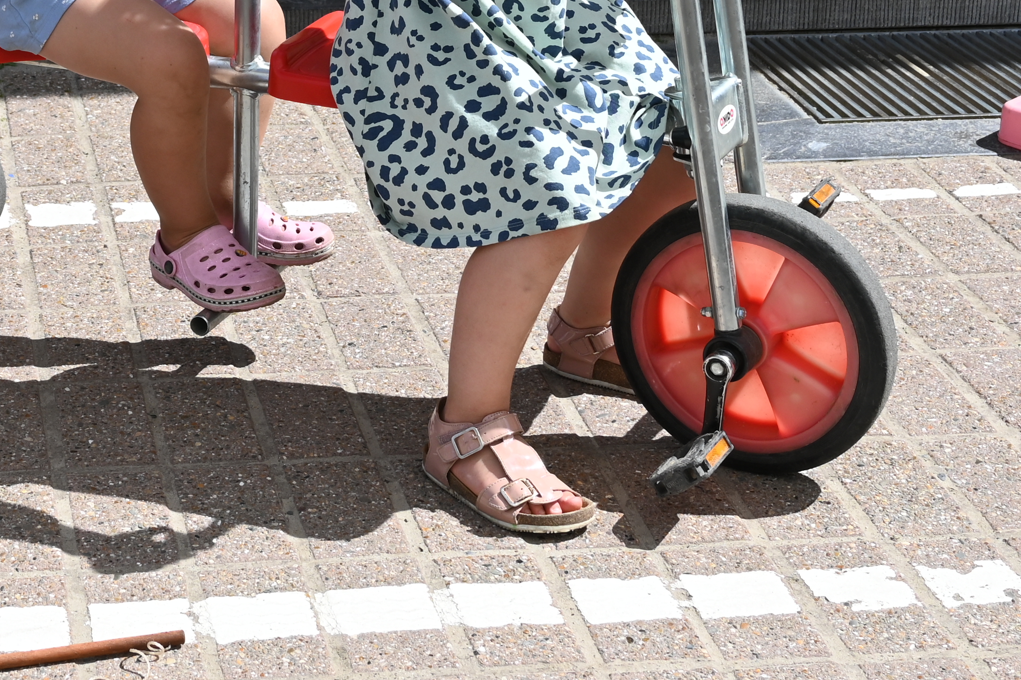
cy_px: -124
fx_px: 2609
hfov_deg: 21.7
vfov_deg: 14.4
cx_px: 147
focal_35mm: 92
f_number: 6.3
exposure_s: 1/320
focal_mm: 24
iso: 100
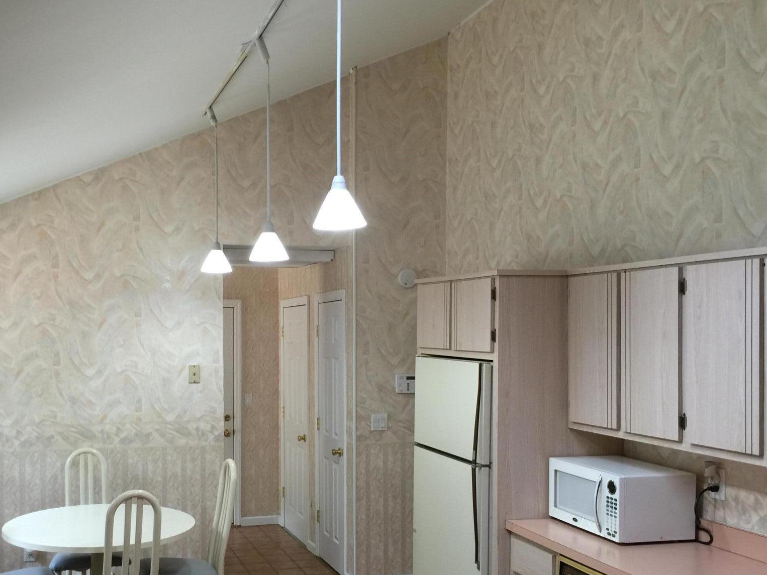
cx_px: 267
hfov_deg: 48.3
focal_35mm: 38
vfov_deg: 37.5
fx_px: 842
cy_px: 360
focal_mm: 4.15
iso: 32
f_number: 2.2
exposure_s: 1/15
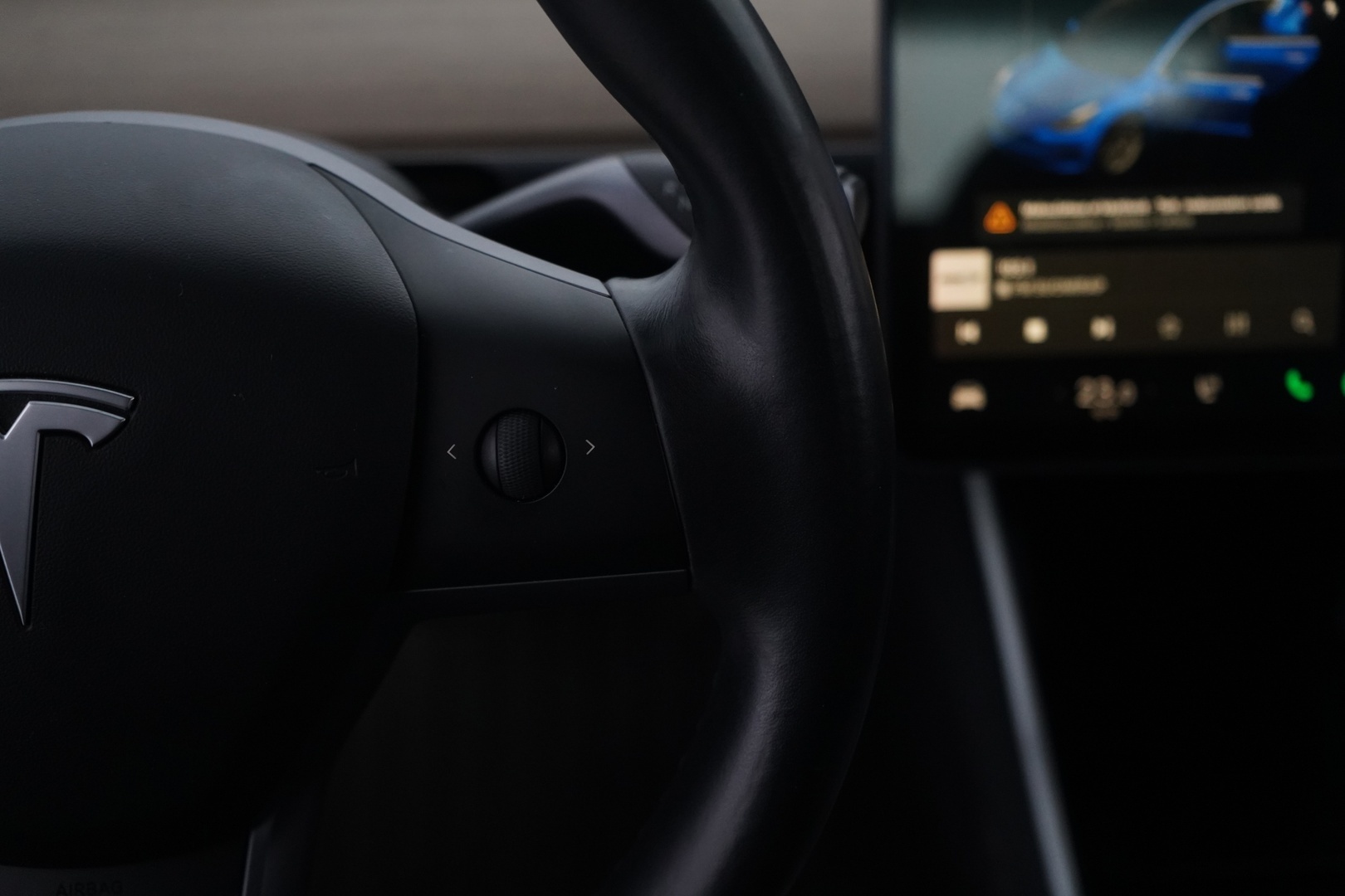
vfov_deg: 27.0
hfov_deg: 39.6
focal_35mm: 50
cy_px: 448
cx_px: 672
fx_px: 1868
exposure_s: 1/60
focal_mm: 50
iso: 4000
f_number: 4.5
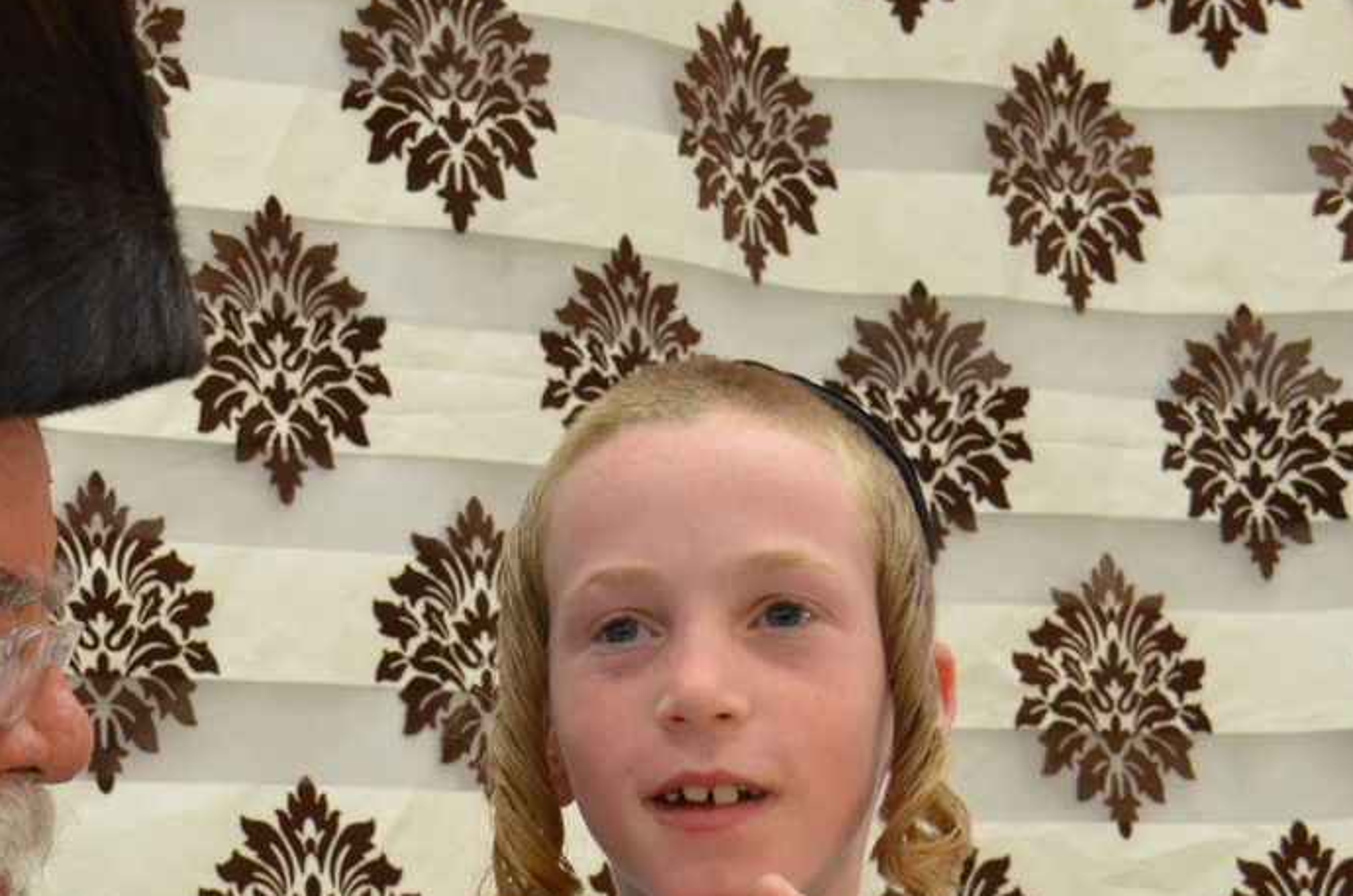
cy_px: 699
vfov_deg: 10.2
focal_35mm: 134
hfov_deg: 15.2
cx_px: 206
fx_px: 5026
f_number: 7.1
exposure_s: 1/100
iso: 1600
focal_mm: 44
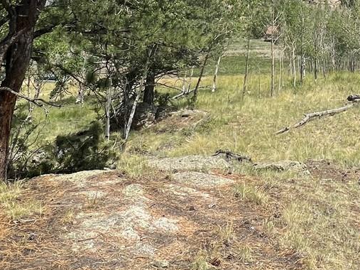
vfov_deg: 29.6
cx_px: 336
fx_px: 426
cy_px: -63
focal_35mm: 41
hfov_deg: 41.5
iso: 32
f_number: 1.8
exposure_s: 1/2538
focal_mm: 1.57
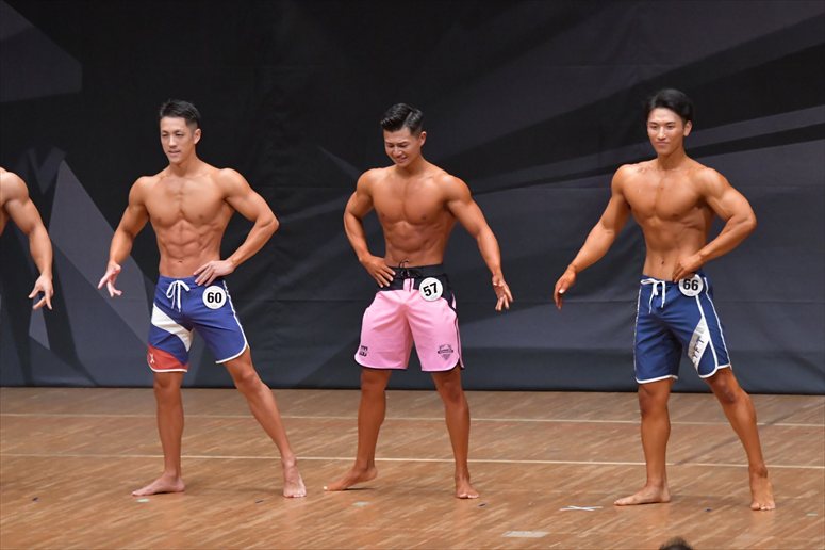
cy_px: 275
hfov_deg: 8.6
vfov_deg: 5.7
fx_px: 5497
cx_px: 412
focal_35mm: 240
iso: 6400
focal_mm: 160
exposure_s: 1/400
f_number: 5.6
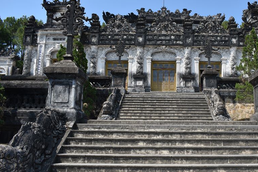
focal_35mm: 36
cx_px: 169
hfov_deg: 52.2
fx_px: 258
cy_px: 96
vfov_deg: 36.8
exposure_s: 1/400
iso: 100
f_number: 5.6
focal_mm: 18
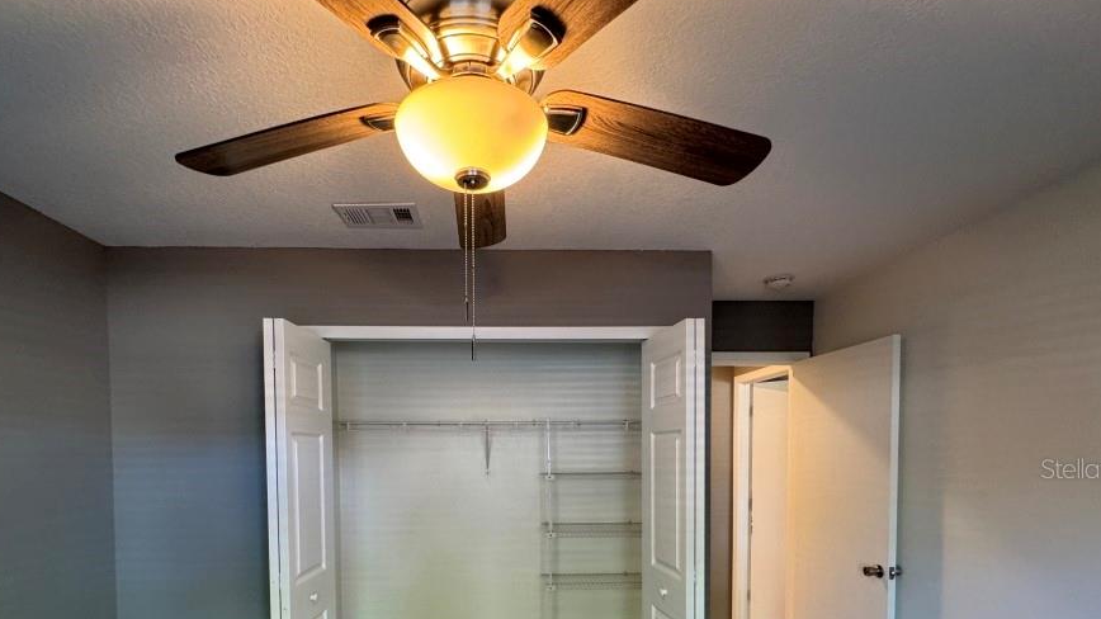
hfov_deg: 92.5
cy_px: 468
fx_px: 525
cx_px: 511
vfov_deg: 57.7
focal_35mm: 18
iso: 200
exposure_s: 1/60
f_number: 2.2
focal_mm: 2.22
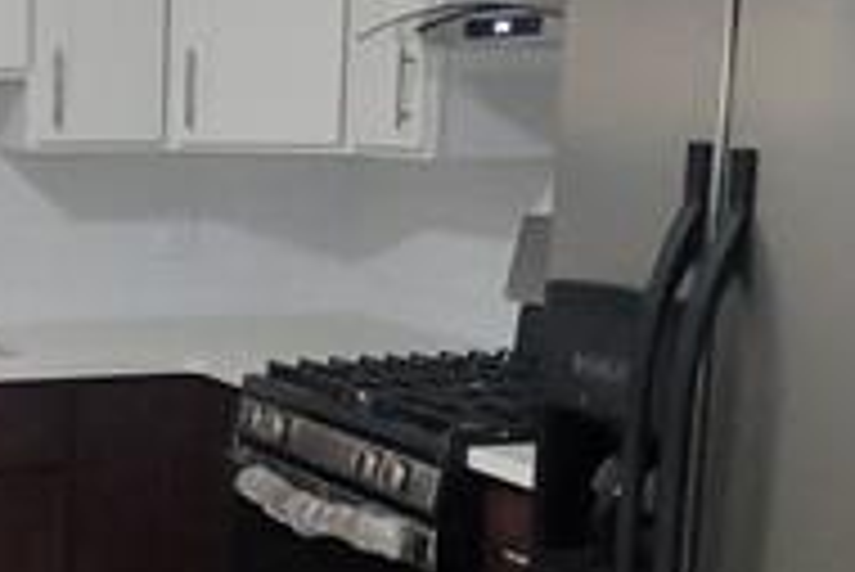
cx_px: -86
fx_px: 1687
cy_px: 491
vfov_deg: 19.0
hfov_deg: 26.2
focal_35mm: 71
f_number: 2.2
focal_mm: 2.2
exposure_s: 1/60
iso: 320
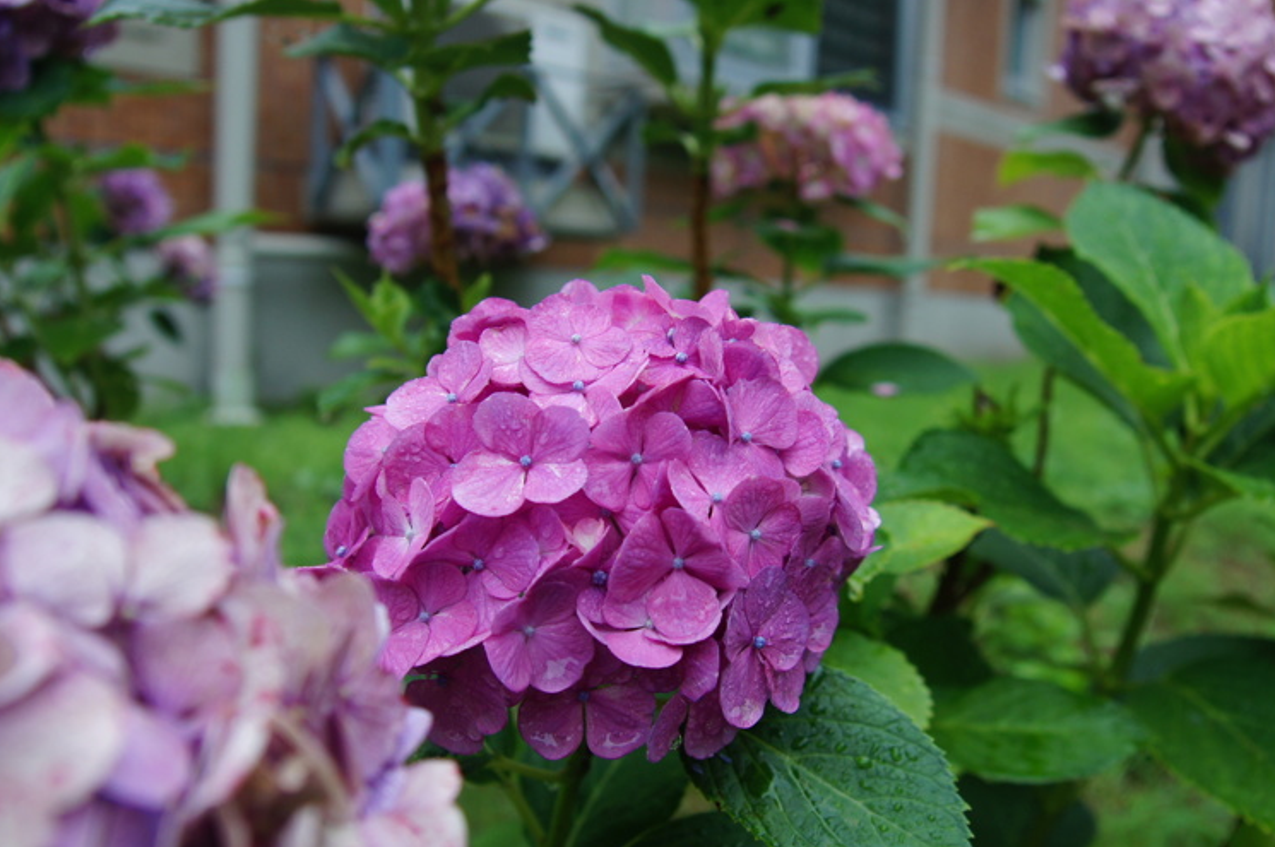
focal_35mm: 33
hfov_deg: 57.3
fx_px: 1167
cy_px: 453
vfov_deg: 39.9
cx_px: 638
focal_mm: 16
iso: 200
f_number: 3.5
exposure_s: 1/500
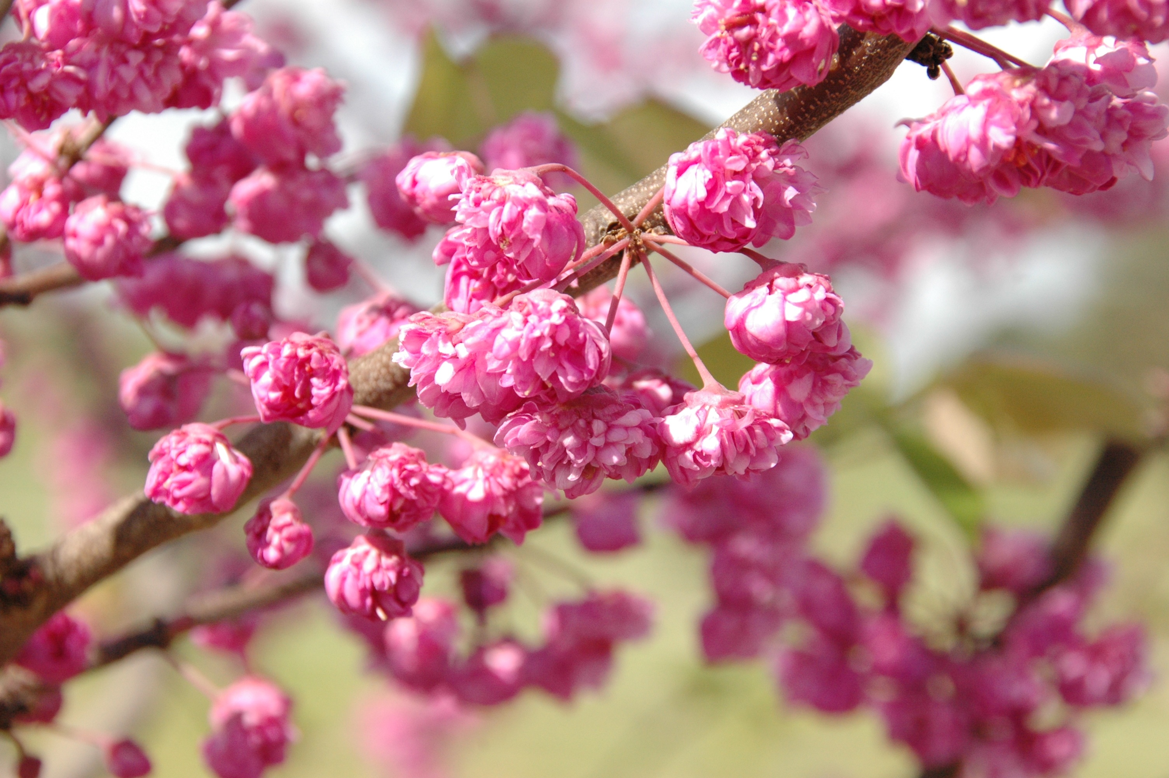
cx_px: 584
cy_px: 389
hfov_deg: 14.4
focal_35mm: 142
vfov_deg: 9.6
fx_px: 4623
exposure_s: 1/640
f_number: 10
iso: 800
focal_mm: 95
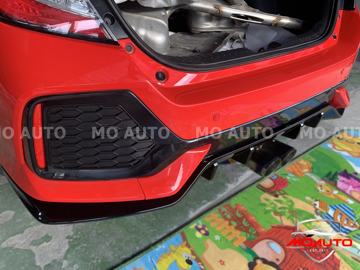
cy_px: 135
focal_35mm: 26
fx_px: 270
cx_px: 180
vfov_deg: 53.1
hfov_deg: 67.3
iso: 80
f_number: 1.8
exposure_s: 1/121
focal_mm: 4.25
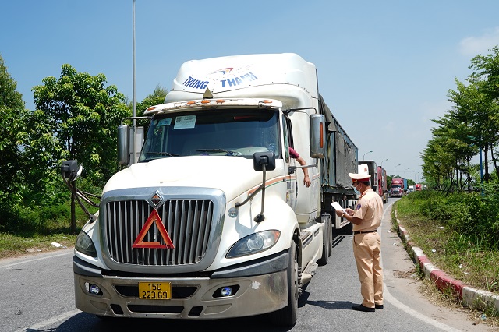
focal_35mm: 36
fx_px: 499
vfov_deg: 36.8
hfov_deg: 53.2
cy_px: 166
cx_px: 250
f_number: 7.1
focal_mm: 24
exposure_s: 1/200
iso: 50
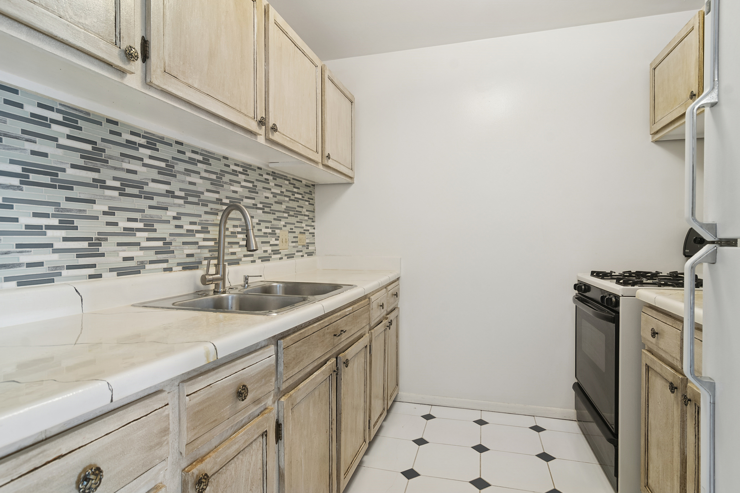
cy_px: 246
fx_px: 370
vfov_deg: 67.4
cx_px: 370
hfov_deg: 90.0
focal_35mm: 18
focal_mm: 12
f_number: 8
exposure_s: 1/2
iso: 200
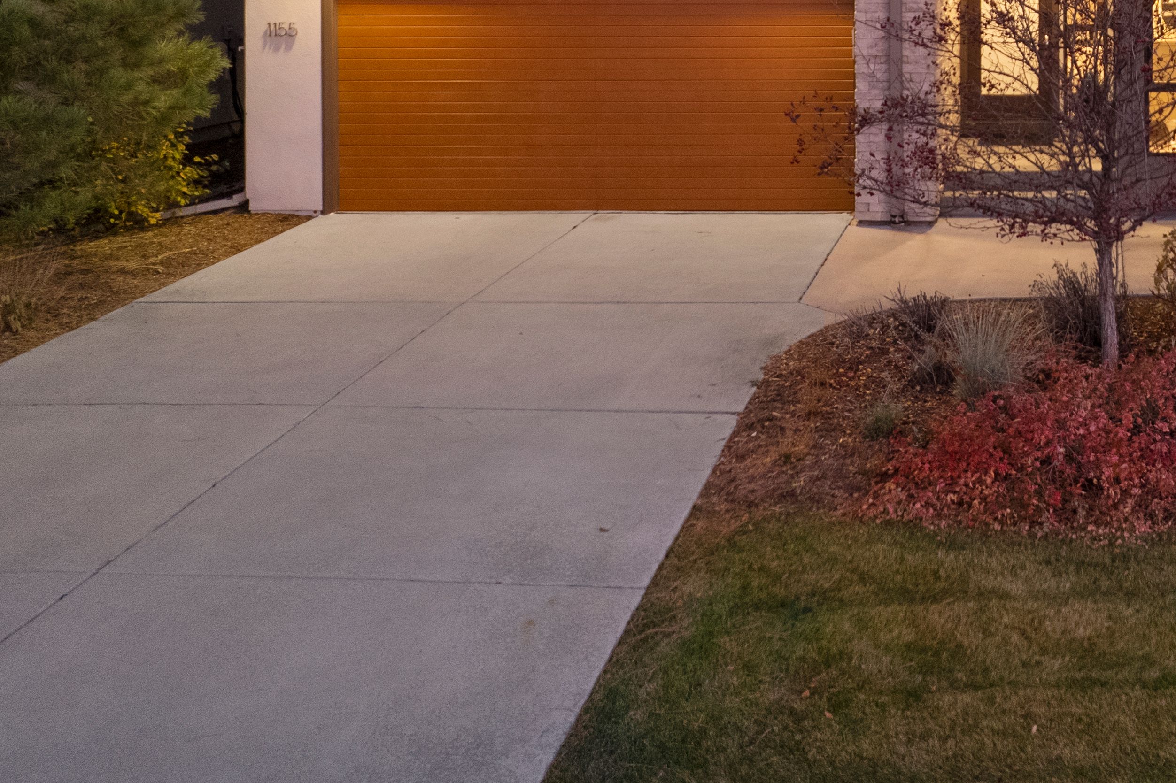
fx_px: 1567
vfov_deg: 26.3
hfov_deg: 37.6
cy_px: -33
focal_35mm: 48
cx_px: 1118
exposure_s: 1/10
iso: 550
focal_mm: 8.38
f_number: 2.8
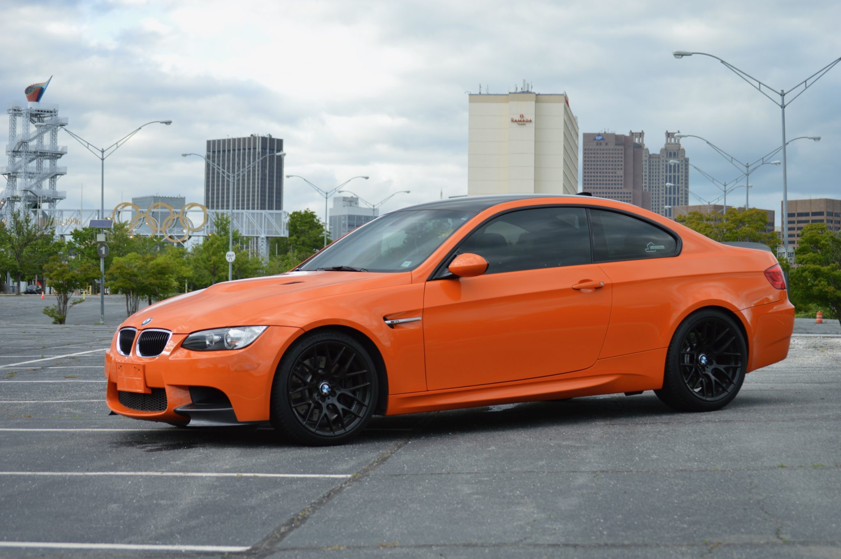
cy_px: 280
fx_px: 1926
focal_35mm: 82
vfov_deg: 16.5
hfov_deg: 24.6
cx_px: 420
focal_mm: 55
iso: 110
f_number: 5.6
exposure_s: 1/125
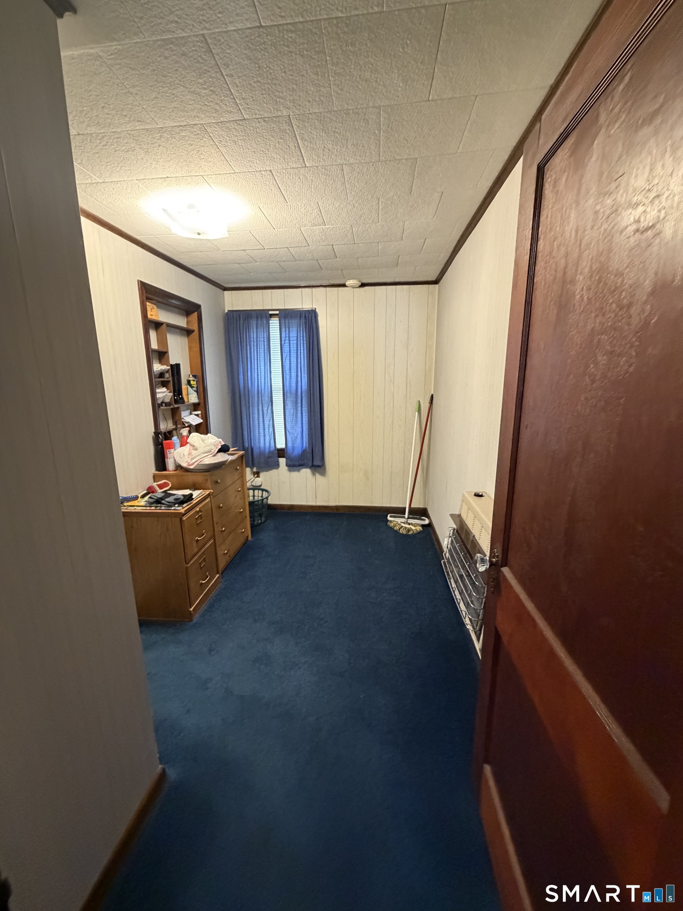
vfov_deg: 102.1
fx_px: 368
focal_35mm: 14
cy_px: 456
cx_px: 342
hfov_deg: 85.7
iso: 640
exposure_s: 1/60
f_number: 2.2
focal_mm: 2.22
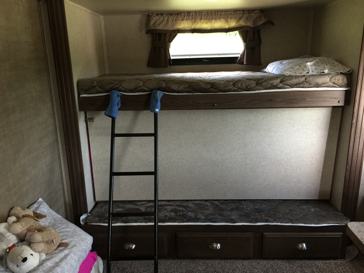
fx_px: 305
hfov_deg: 61.7
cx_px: 182
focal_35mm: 29
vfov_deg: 48.2
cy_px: 136
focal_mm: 4.15
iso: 100
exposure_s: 1/10
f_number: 2.2
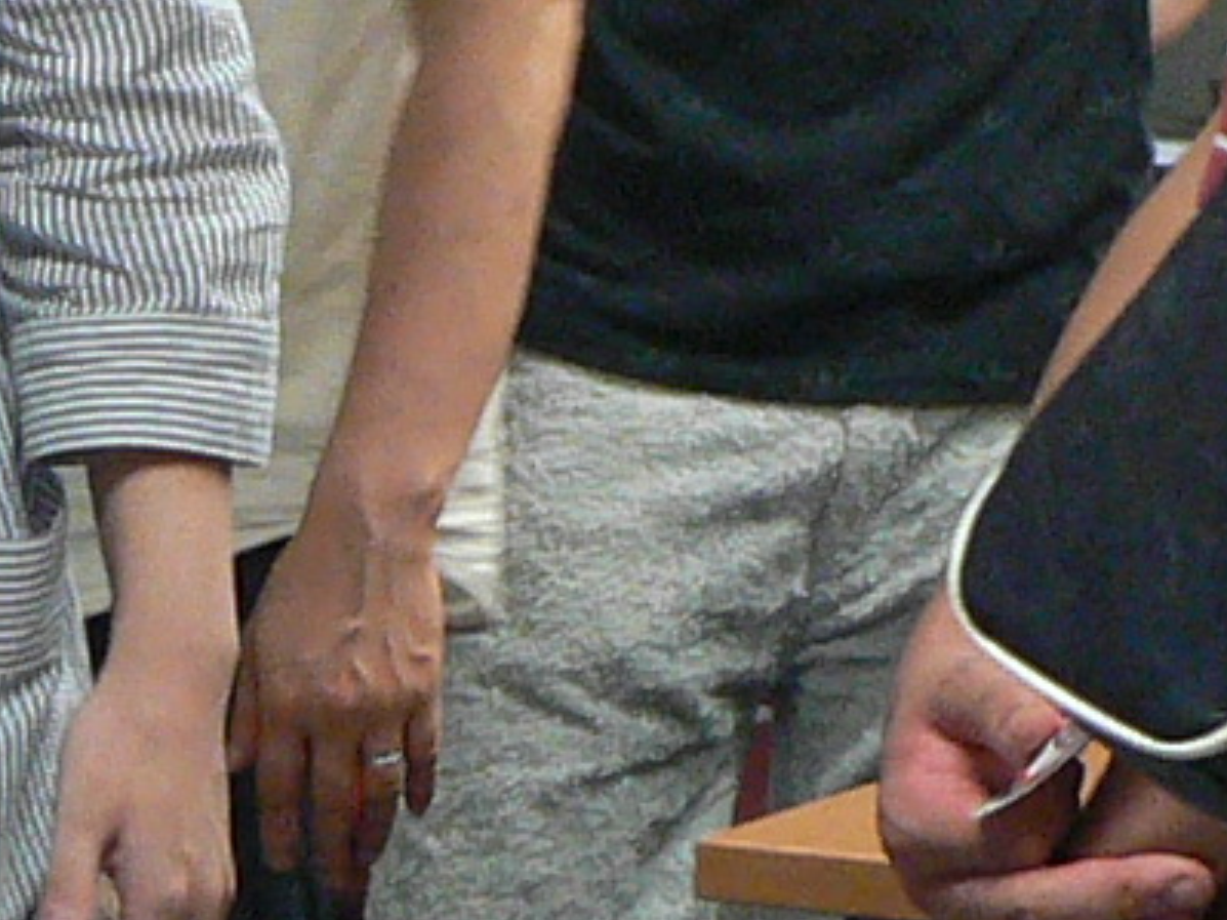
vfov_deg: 6.4
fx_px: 8186
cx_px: 455
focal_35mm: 231
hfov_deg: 8.6
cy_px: 194
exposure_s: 1/30
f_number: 2.8
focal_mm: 6
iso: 200
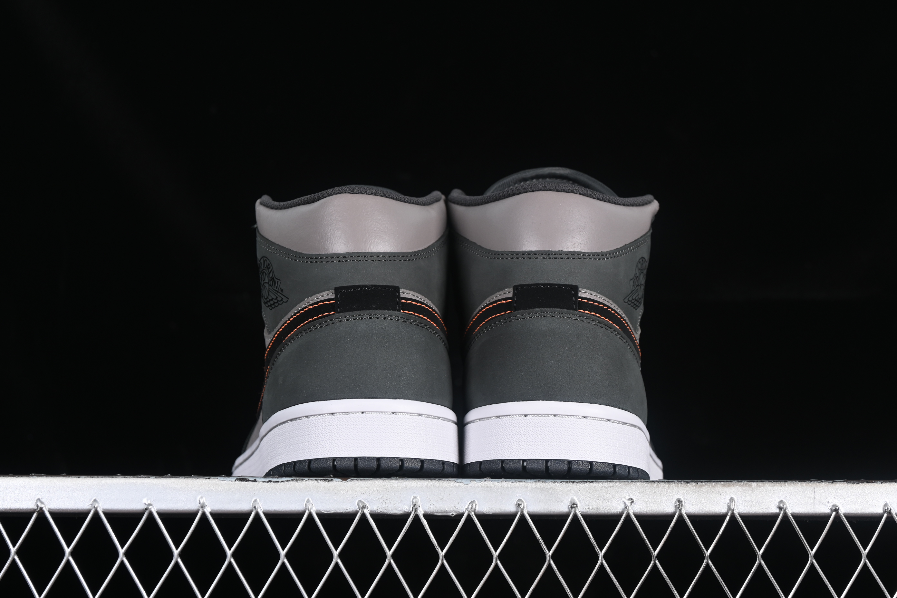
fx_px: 1869
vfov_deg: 18.2
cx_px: 448
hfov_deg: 27.0
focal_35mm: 75
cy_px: 299
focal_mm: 50
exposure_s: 1/60
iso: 160
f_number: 6.3
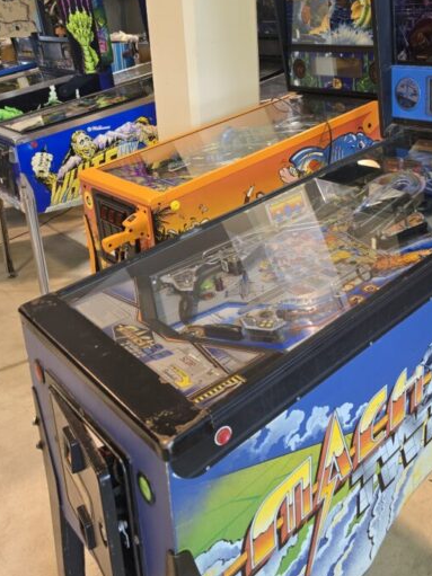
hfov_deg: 38.4
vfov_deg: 50.9
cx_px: 333
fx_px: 599
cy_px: 222
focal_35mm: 36
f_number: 1.7
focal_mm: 6.3
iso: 320
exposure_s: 1/100
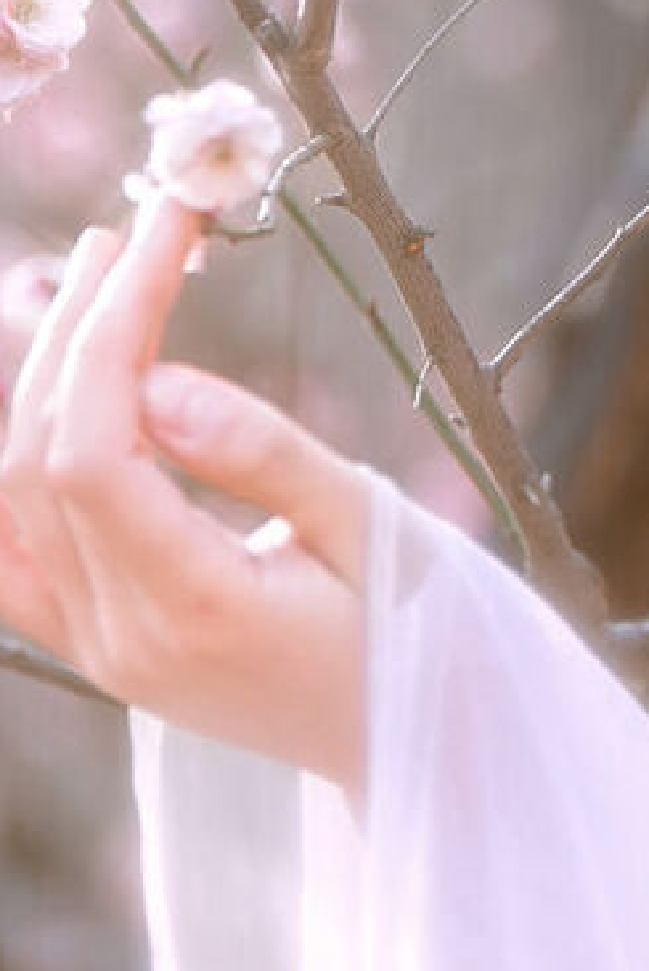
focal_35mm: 455
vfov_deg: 4.5
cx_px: 1126
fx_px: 12291
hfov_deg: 3.0
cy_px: 523
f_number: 2.8
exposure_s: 1/200
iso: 250
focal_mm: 106
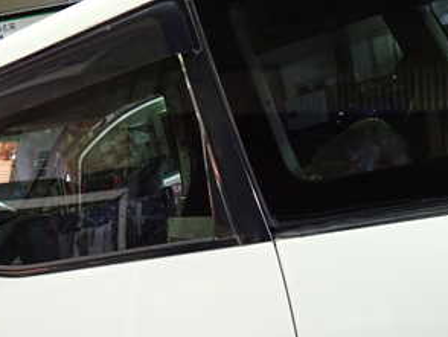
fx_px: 661
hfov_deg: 37.3
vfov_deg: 27.7
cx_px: 172
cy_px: 294
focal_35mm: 51
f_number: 2
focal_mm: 4.5
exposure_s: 1/30
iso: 400
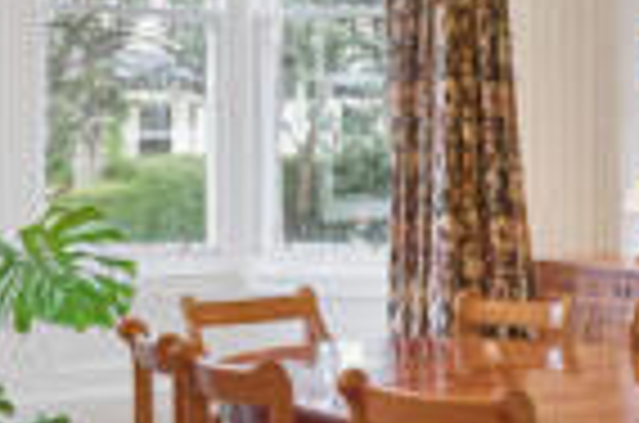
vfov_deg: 18.2
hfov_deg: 26.0
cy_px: 92
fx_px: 1311
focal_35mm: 74
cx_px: 632
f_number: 5.6
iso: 4000
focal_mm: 16
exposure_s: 1/50
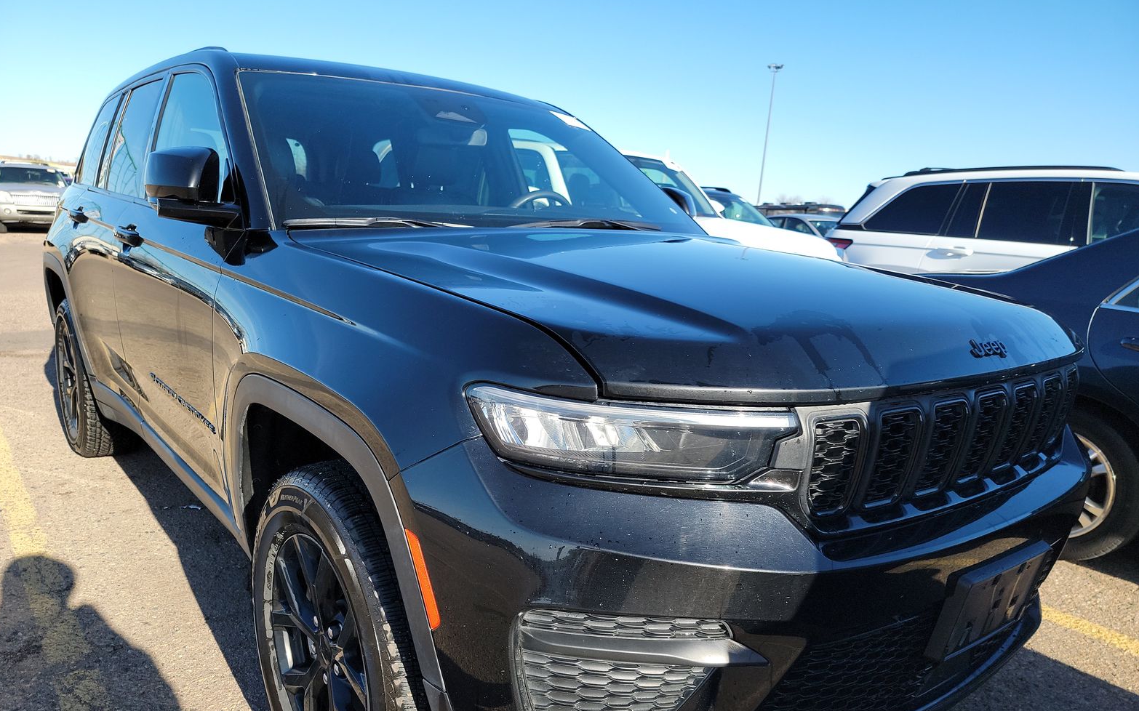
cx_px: 565
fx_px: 807
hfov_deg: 70.4
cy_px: 419
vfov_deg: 47.4
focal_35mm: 26
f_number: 1.8
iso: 50
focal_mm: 6.7
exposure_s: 1/384
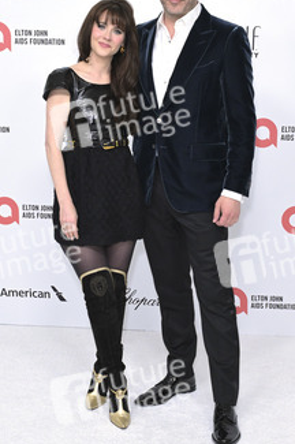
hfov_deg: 22.9
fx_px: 727
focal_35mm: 59
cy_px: 187
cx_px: 160
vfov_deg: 33.9
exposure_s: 1/250
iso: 2000
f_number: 5.6
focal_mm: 48
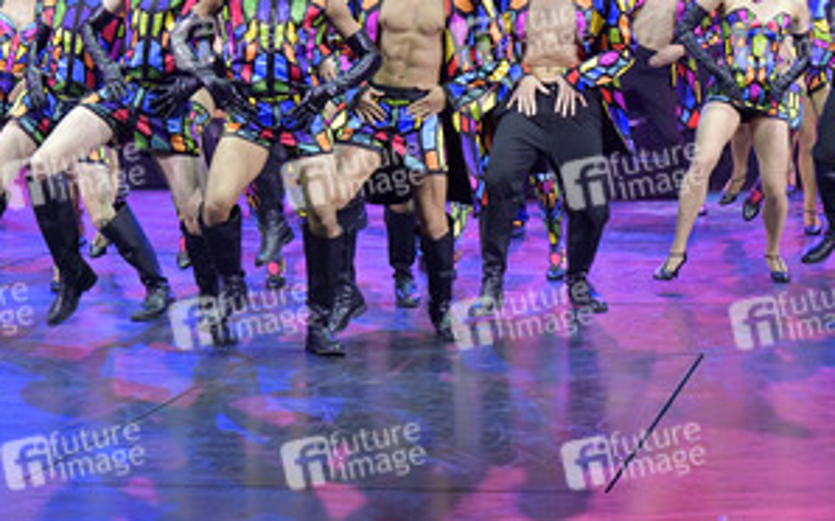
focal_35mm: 131
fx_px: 2980
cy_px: 106
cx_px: 279
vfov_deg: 10.0
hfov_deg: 15.9
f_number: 7.1
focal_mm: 85
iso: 6400
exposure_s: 1/250
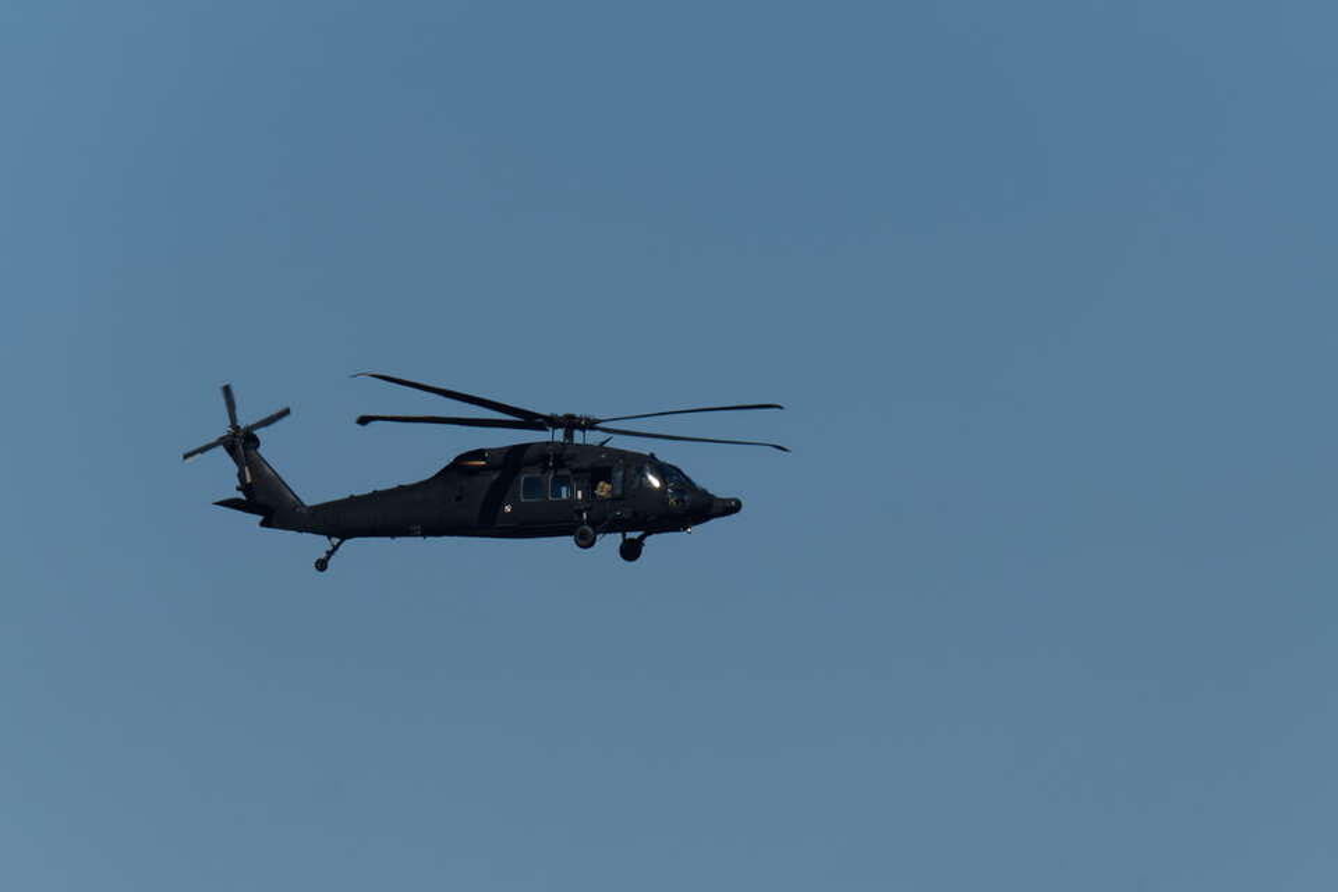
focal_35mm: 900
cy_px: 446
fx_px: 33447
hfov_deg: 2.3
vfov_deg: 1.5
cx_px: 669
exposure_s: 1/1600
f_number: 9
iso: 100
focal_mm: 600
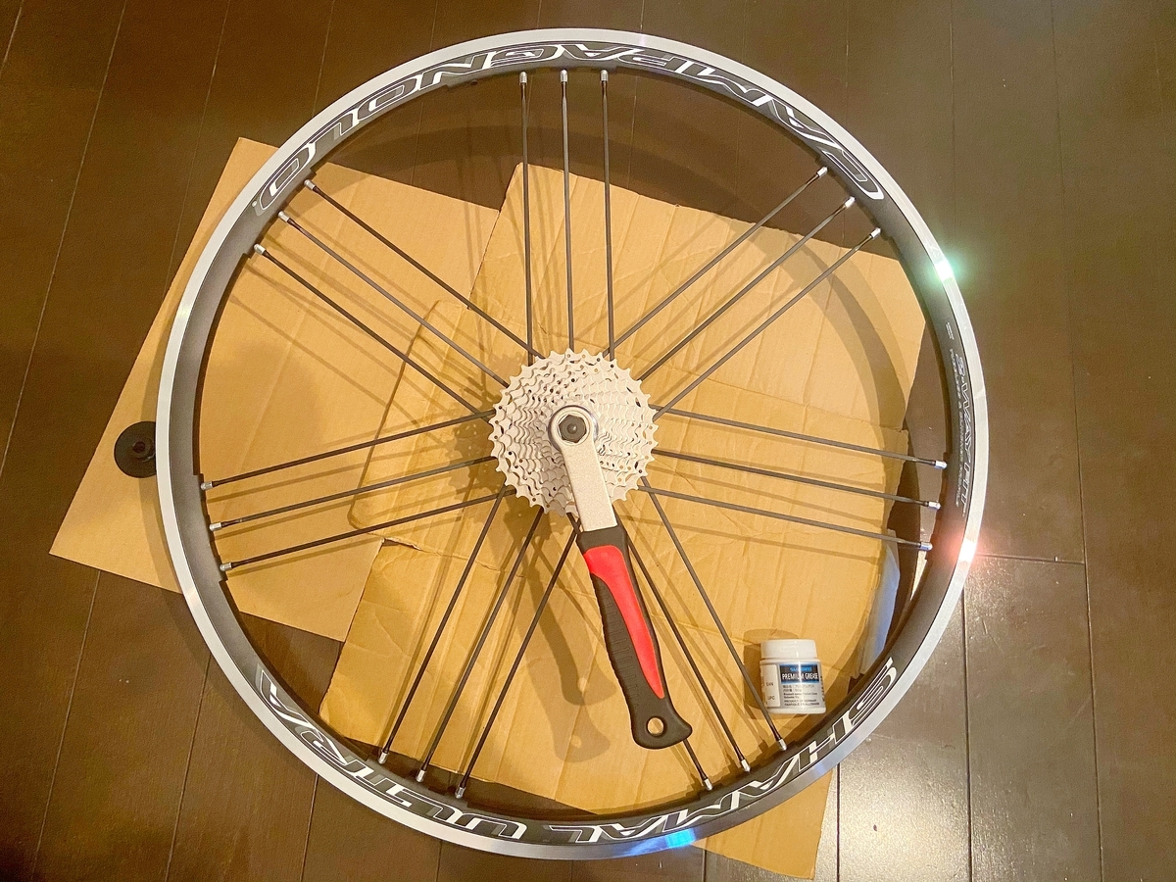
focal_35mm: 26
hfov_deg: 67.3
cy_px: 441
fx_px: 883
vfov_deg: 53.1
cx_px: 588
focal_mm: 4.25
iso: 400
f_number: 1.8
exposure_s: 1/33
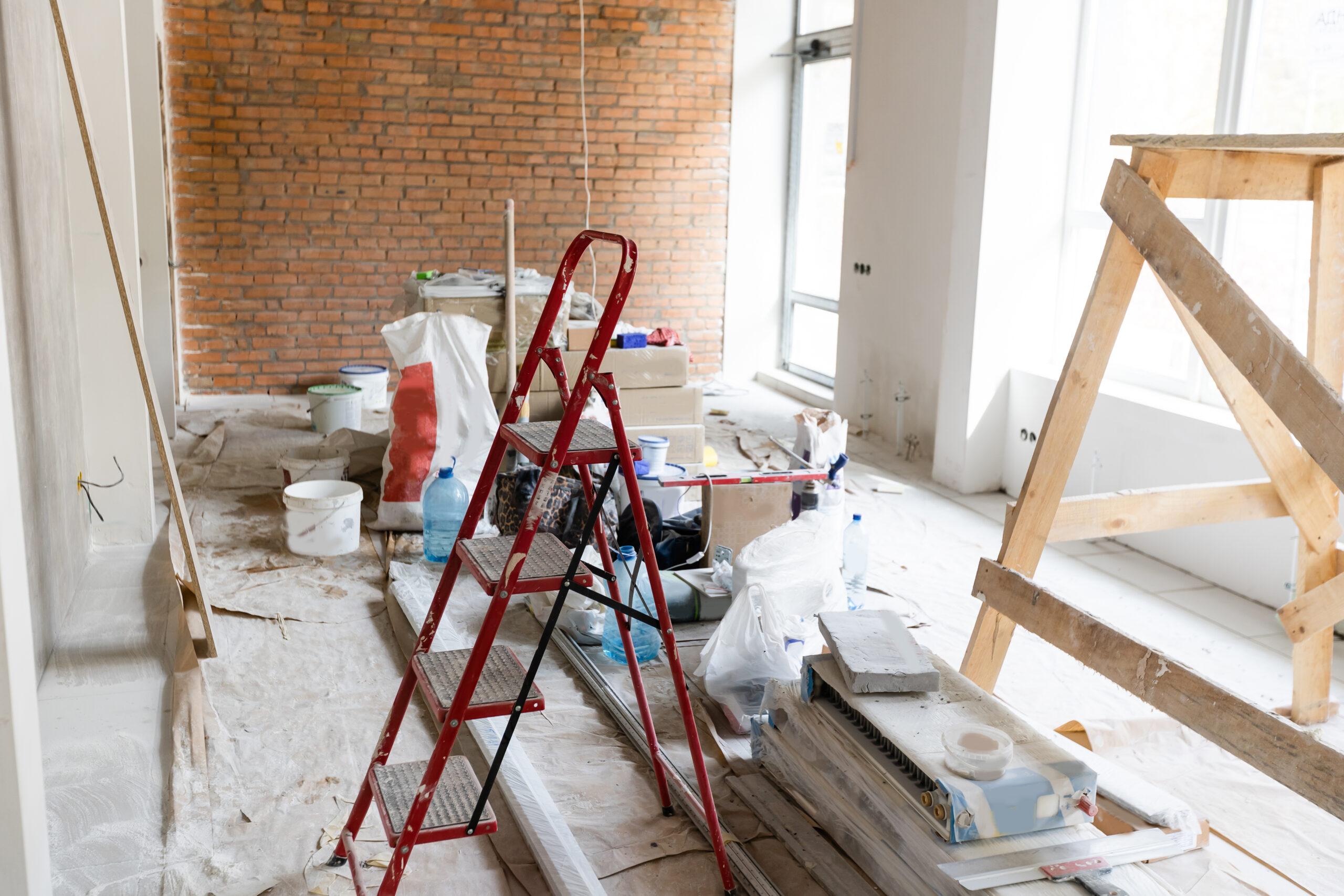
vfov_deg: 37.9
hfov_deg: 54.4
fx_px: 1307
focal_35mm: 35
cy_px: 448
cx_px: 672
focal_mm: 35
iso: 160
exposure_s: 1/50
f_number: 2.8
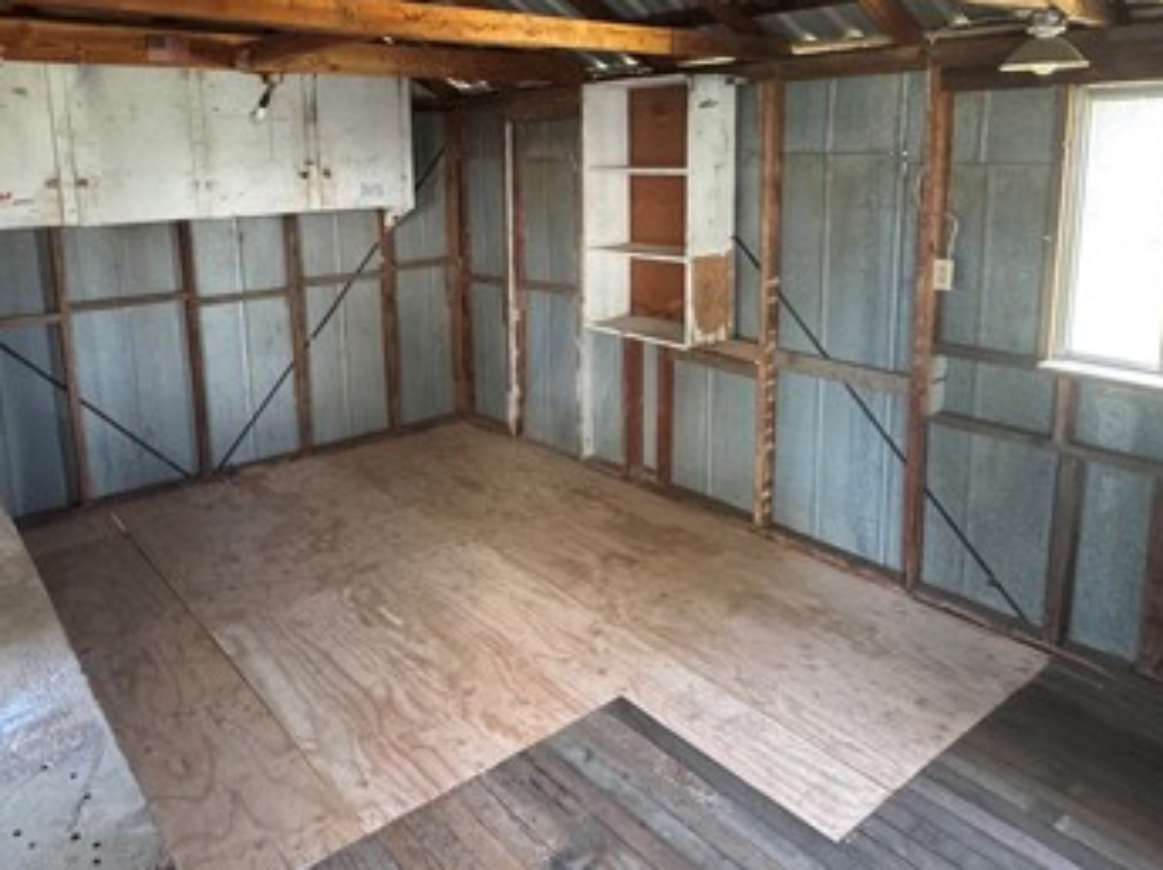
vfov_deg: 52.1
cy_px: 300
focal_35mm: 26
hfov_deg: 67.1
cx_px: 509
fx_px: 873
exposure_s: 1/60
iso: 1000
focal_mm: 2.22
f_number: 2.2
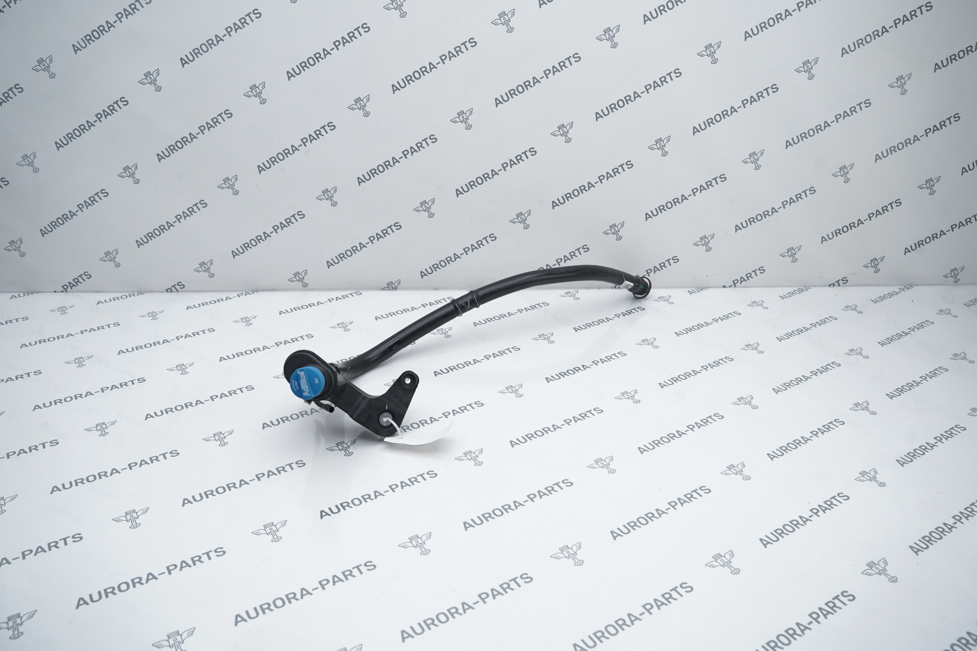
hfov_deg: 65.5
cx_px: 488
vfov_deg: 46.4
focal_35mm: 28
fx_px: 760
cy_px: 326
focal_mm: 28
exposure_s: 1/160
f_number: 6.3
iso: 500
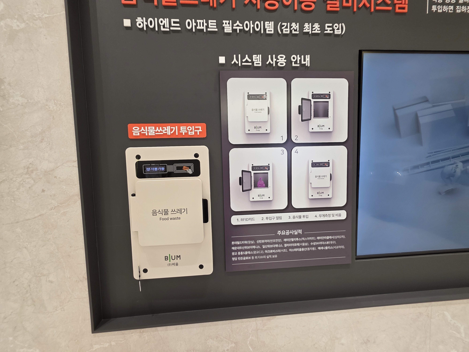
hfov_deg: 106.2
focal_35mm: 13
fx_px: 176
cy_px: 176
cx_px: 234
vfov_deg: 89.9
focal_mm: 2.2
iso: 160
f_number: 1.9
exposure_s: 1/120
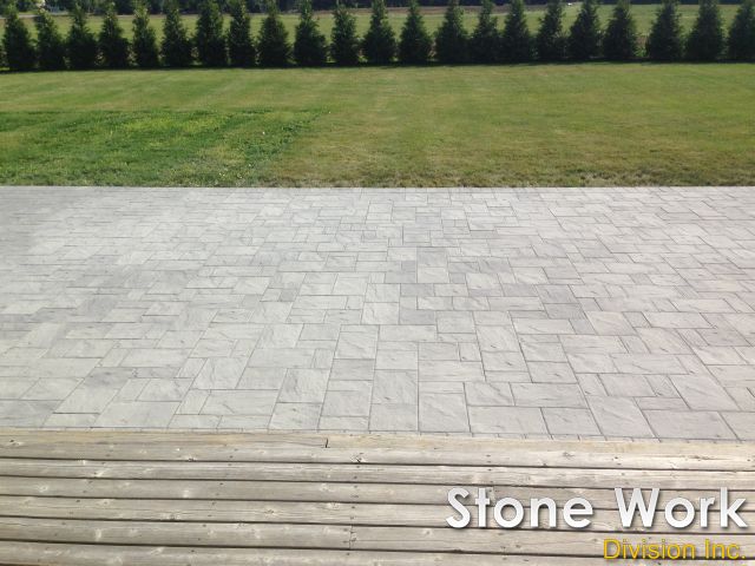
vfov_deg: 42.9
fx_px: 720
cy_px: 283
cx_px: 378
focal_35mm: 33
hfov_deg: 55.4
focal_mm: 4.12
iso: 50
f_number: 2.4
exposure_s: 1/2169
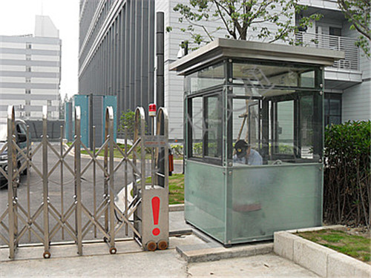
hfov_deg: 52.6
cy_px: 139
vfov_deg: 40.7
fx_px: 375
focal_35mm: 35
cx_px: 186
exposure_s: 1/500
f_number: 2.8
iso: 100
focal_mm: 6.2
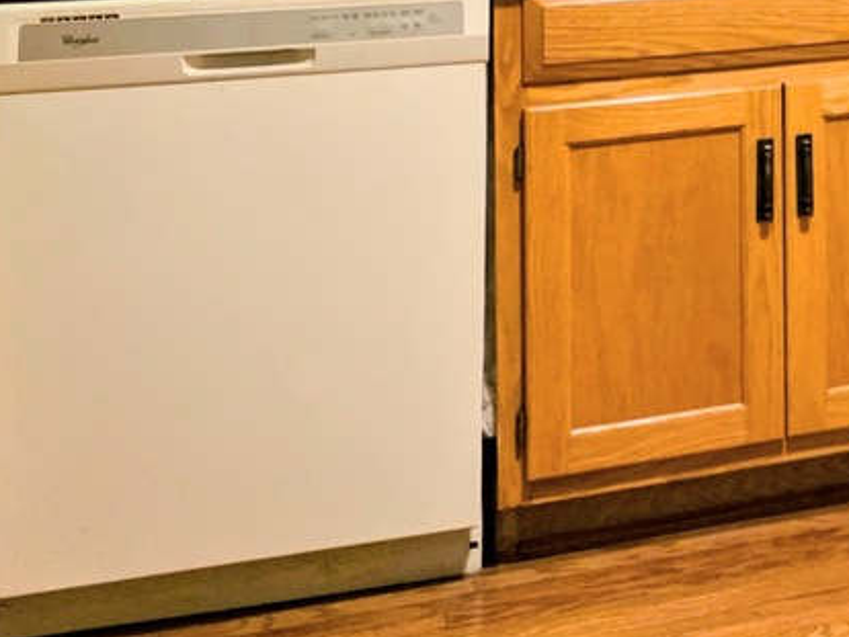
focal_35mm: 80
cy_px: -260
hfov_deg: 21.0
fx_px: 1963
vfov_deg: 17.0
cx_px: 1241
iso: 1000
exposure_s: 1/120
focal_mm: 6.25
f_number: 1.7
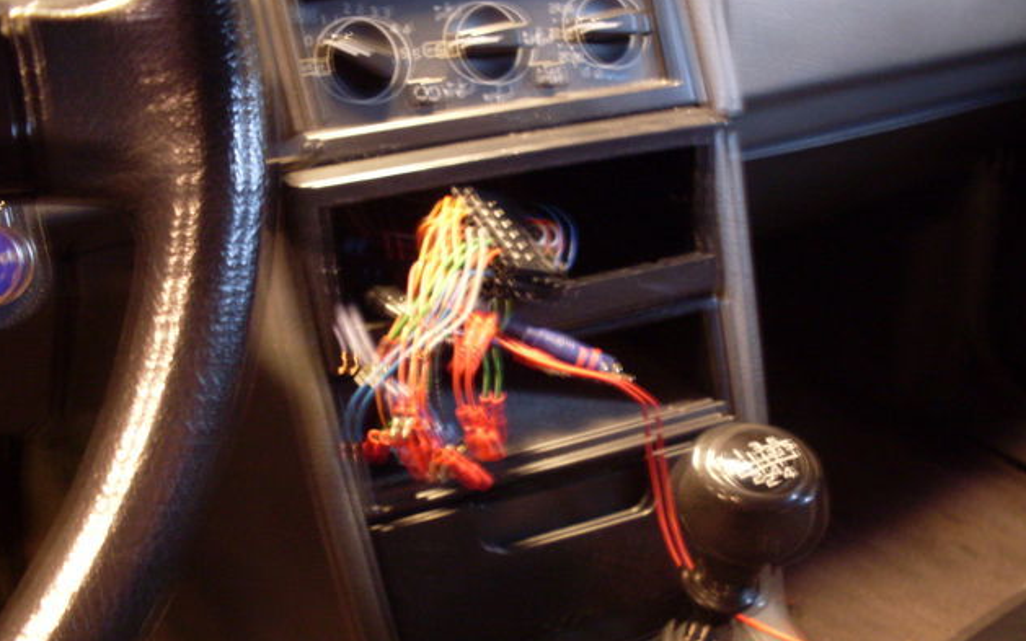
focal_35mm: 41
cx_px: 507
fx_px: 1146
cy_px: 344
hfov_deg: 48.2
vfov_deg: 31.2
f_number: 2.8
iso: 200
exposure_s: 1/1.43
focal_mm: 6.3
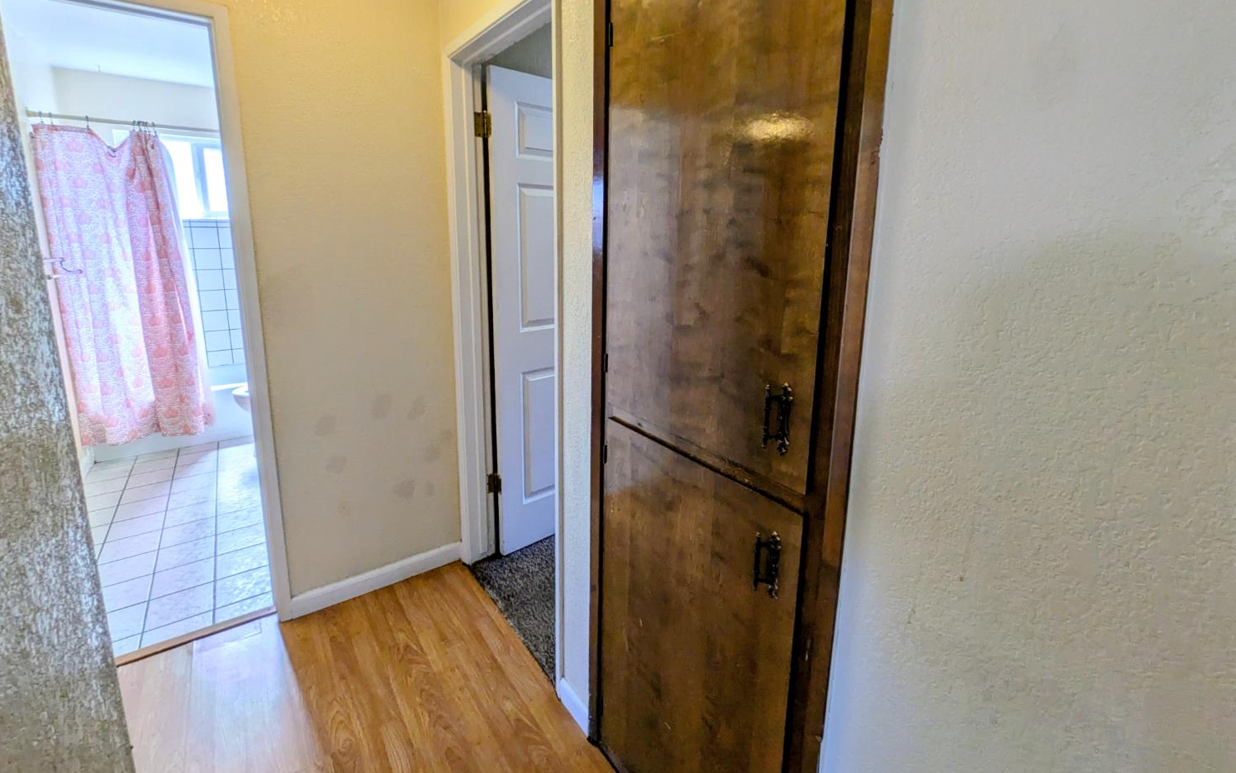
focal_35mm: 15
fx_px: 505
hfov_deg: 101.5
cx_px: 621
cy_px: 326
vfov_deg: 74.3
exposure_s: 1/120
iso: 56
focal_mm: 1.83
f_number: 2.2
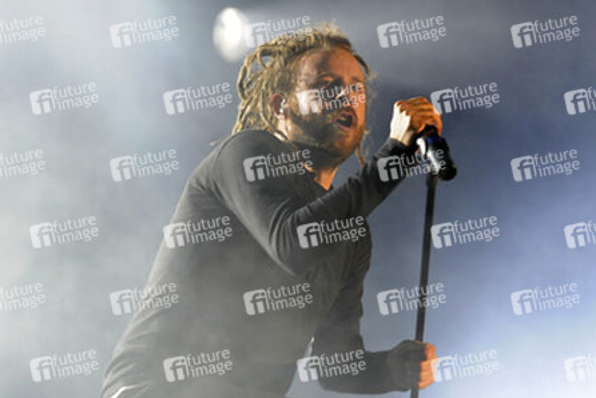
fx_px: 3388
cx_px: 296
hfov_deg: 10.1
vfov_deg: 6.7
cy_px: 199
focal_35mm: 205
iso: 1600
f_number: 4.5
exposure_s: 1/160
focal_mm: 135
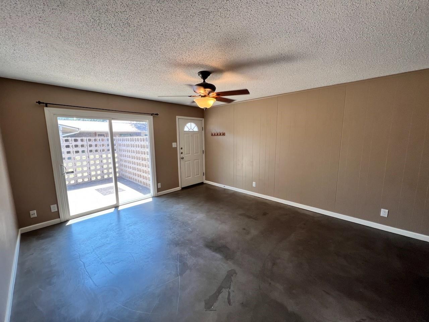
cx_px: 214
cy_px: 161
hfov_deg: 106.2
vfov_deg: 89.9
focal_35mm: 13
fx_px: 161
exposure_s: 1/120
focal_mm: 1.57
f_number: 1.8
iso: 125
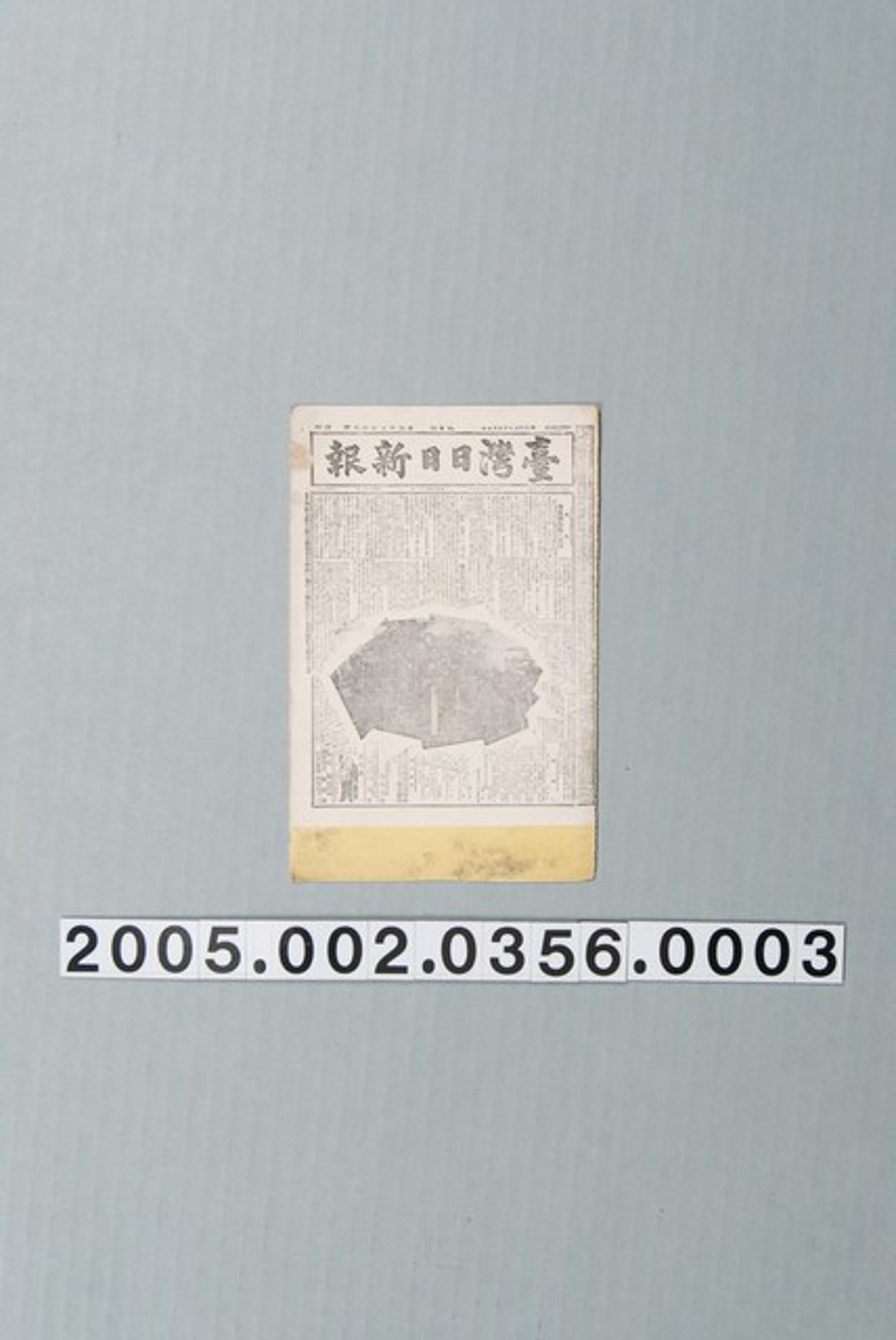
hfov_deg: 28.1
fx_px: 1788
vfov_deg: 41.1
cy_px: 670
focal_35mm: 48
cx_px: 448
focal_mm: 32
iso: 100
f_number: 8
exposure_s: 1/125
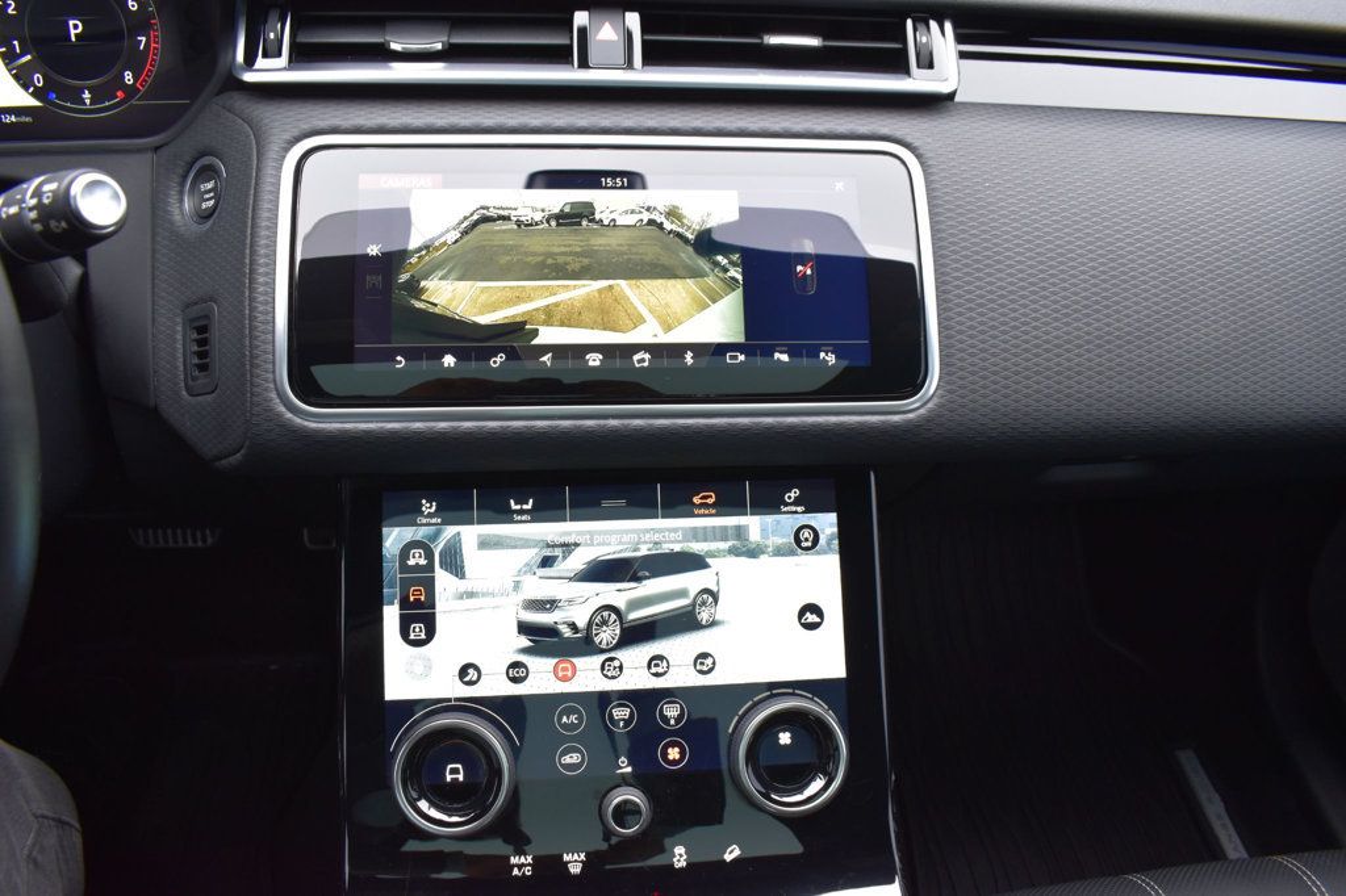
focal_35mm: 27
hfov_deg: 67.4
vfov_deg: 47.9
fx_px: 1009
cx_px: 673
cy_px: 448
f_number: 6.3
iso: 800
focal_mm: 18
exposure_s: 1/15
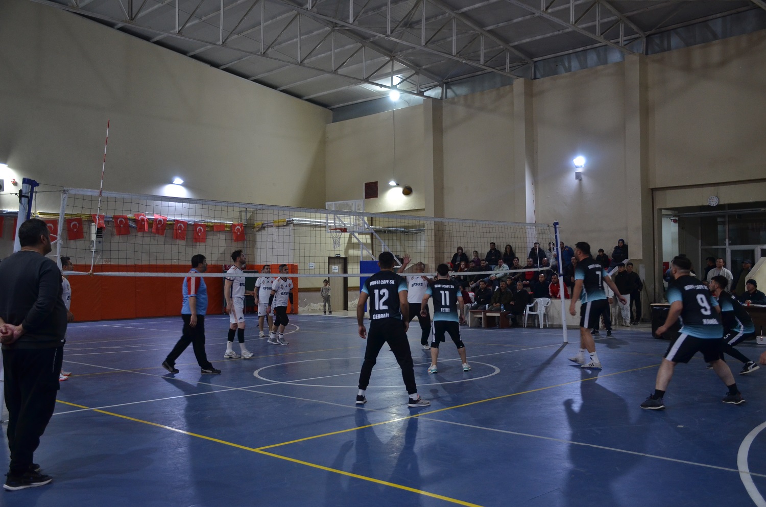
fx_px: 764
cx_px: 383
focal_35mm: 36
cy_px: 254
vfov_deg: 36.7
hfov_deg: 53.2
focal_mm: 24
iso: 720
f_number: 4
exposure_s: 1/60
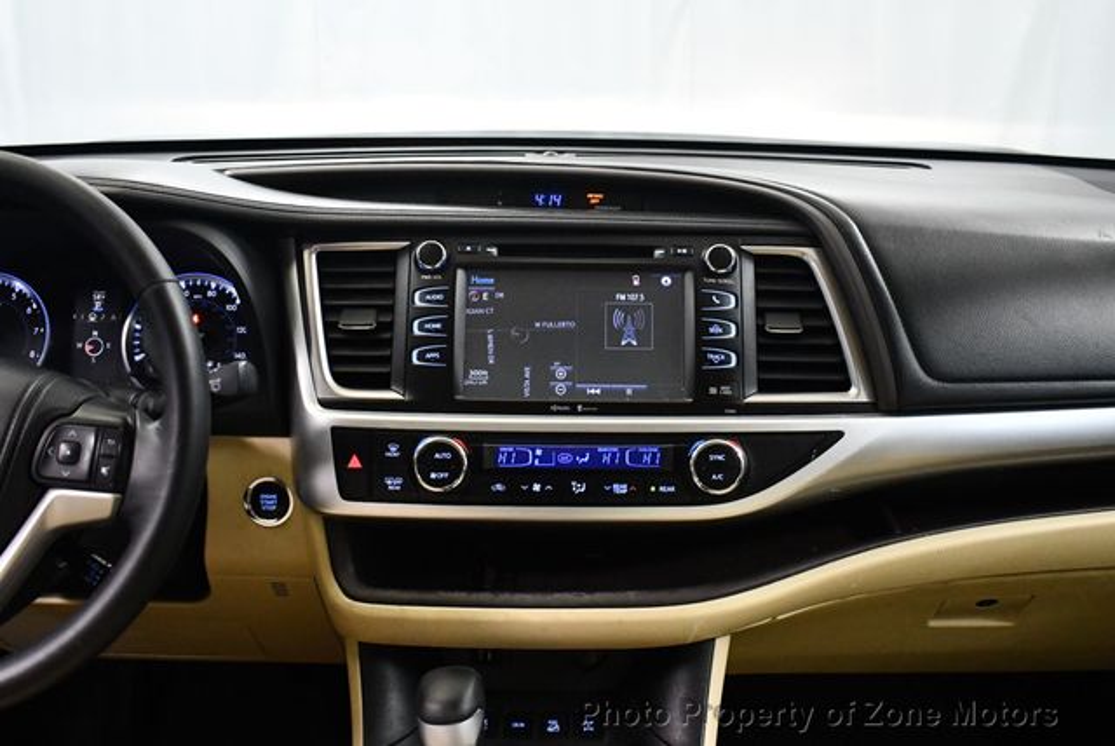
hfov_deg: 53.1
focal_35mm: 36
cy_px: 373
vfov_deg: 36.9
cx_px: 558
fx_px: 1116
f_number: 3.5
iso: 3200
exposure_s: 1/100
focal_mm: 18
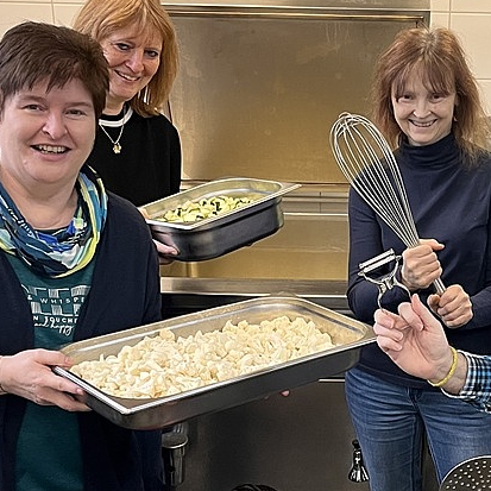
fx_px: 802
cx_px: 404
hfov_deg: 32.9
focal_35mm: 50
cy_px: 369
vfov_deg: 33.3
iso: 125
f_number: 1.6
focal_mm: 5.1
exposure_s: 1/65
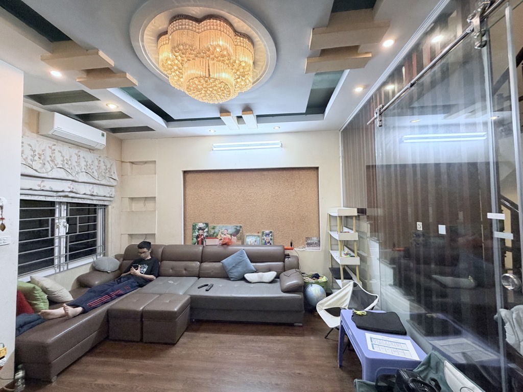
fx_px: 212
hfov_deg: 102.1
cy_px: 196
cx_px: 262
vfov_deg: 85.7
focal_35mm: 14
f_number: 2.2
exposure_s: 1/50
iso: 200
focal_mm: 2.22
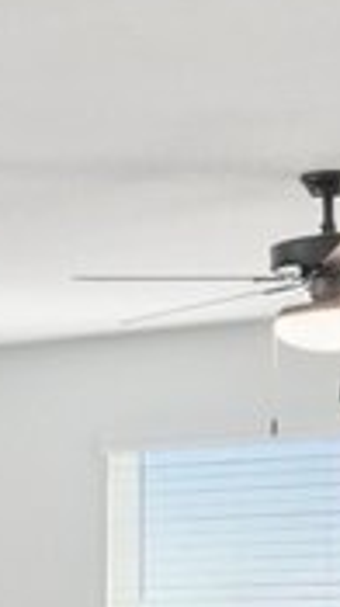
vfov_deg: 12.2
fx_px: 2766
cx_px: -940
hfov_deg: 6.1
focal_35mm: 172
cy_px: 765
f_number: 8
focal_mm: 14
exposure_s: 1/30
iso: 400
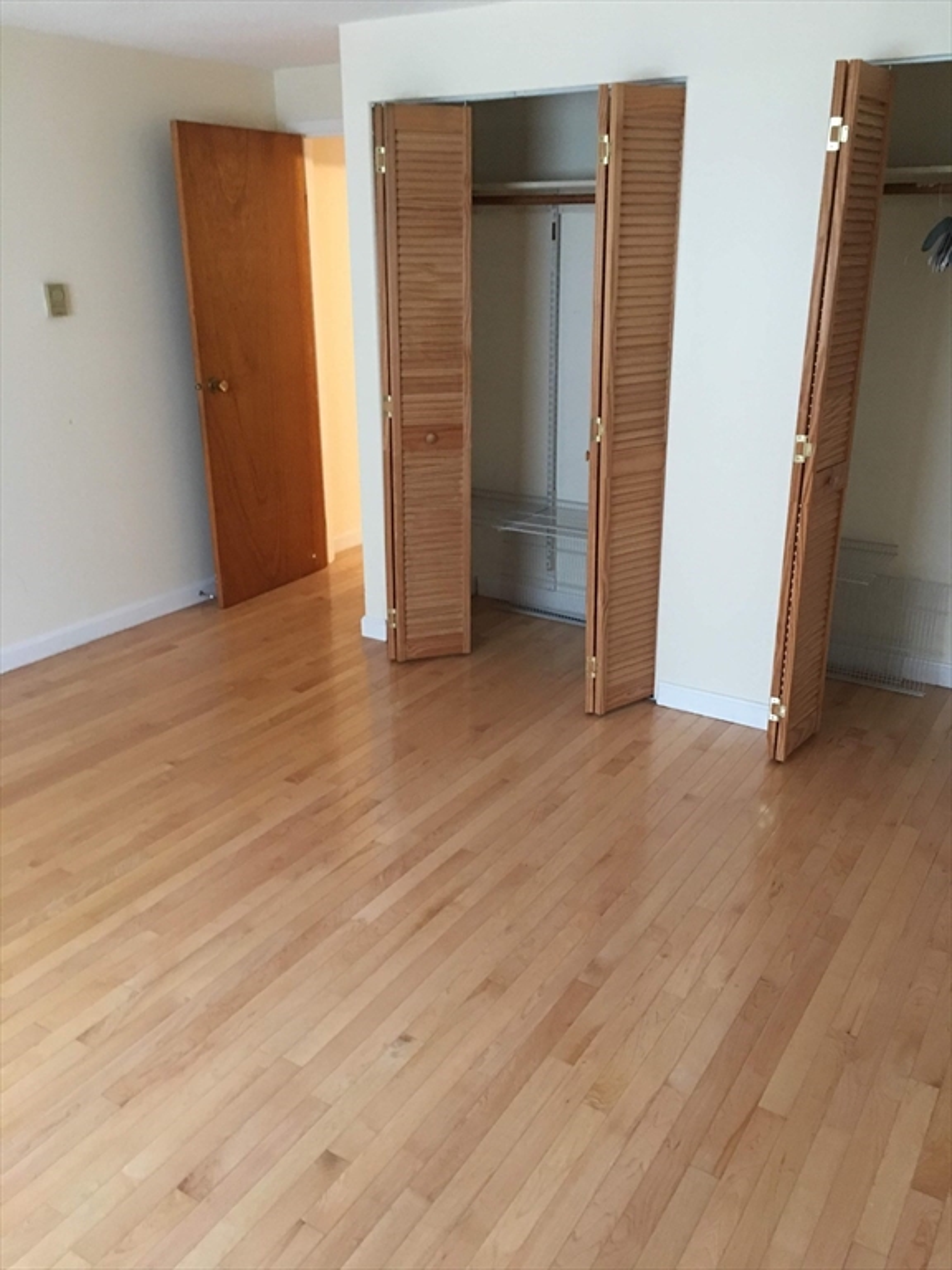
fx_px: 1063
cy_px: 635
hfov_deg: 48.2
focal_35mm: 29
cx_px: 476
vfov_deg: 61.7
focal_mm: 4.15
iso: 100
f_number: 2.2
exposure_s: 1/10
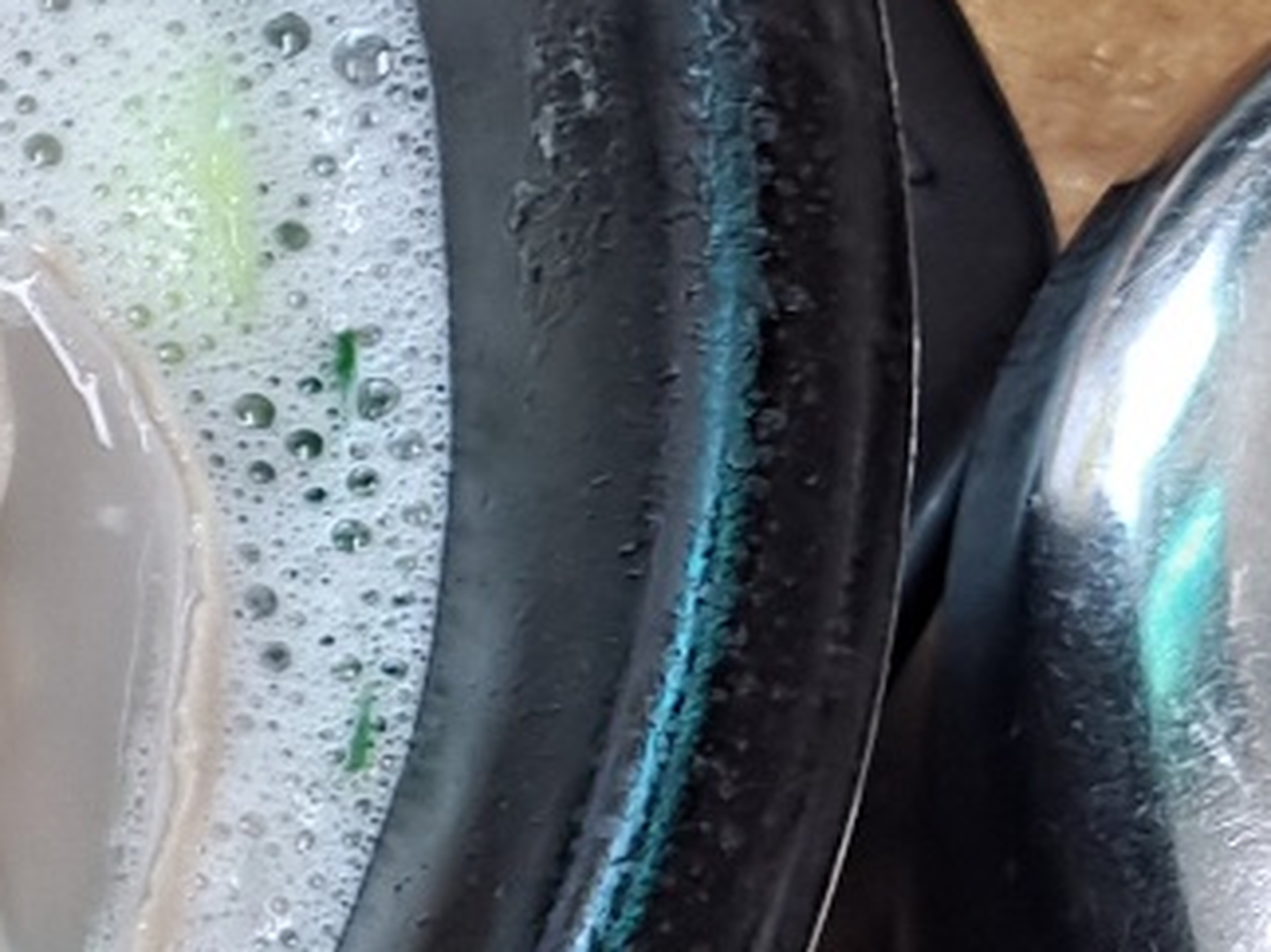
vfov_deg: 11.9
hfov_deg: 13.8
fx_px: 4551
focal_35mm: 124
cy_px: 173
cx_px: -1177
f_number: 2
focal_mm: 4.6
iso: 100
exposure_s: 1/60.2
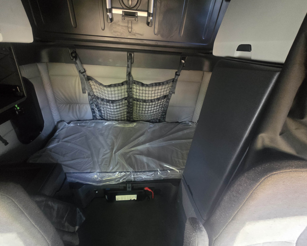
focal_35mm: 14
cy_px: 125
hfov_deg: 100.6
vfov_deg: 88.0
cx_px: 147
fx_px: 127
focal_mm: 2.2
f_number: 2.2
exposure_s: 1/30
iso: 1250
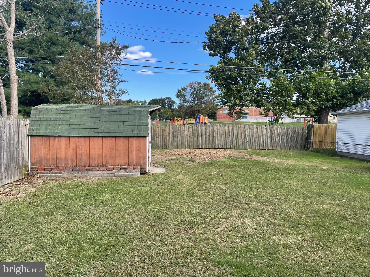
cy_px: 138
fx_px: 278
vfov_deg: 53.1
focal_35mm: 26
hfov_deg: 67.3
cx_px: 185
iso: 32
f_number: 1.6
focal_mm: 4.2
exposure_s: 1/1642
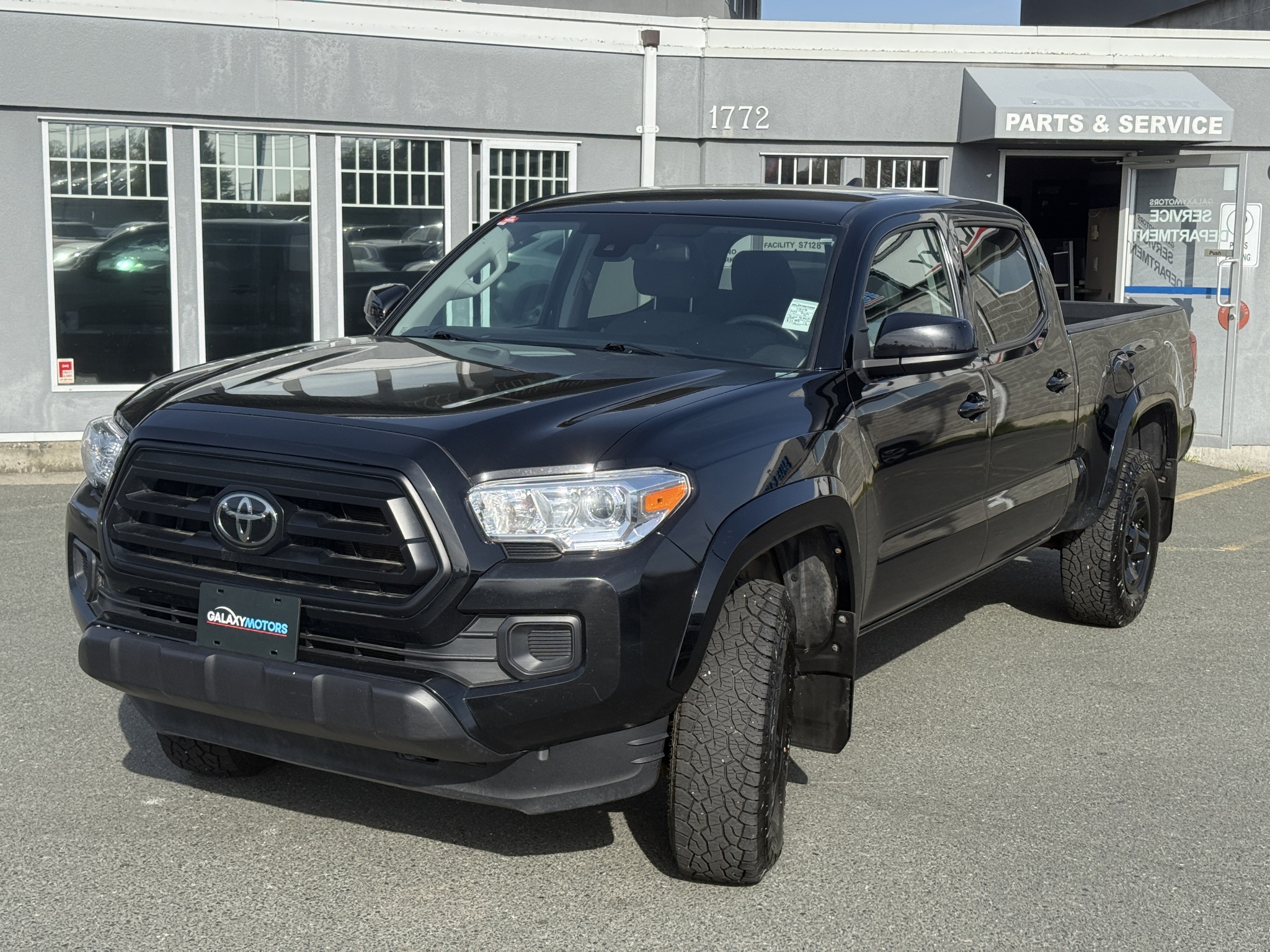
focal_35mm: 48
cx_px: 635
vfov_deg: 30.3
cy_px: 476
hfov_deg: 39.7
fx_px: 1761
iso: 64
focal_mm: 6.76
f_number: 1.78
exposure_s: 1/3226
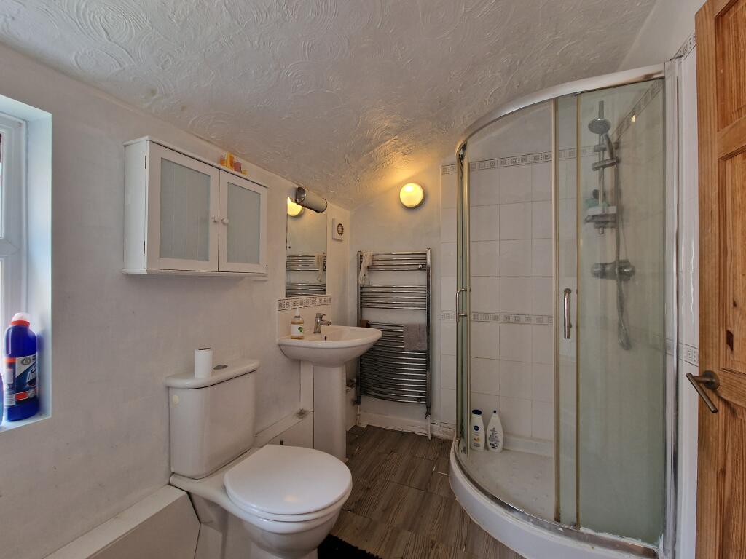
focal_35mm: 13
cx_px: 373
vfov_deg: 89.9
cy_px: 280
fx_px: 280
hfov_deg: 106.2
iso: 160
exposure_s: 1/50
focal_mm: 2.2
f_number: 2.2
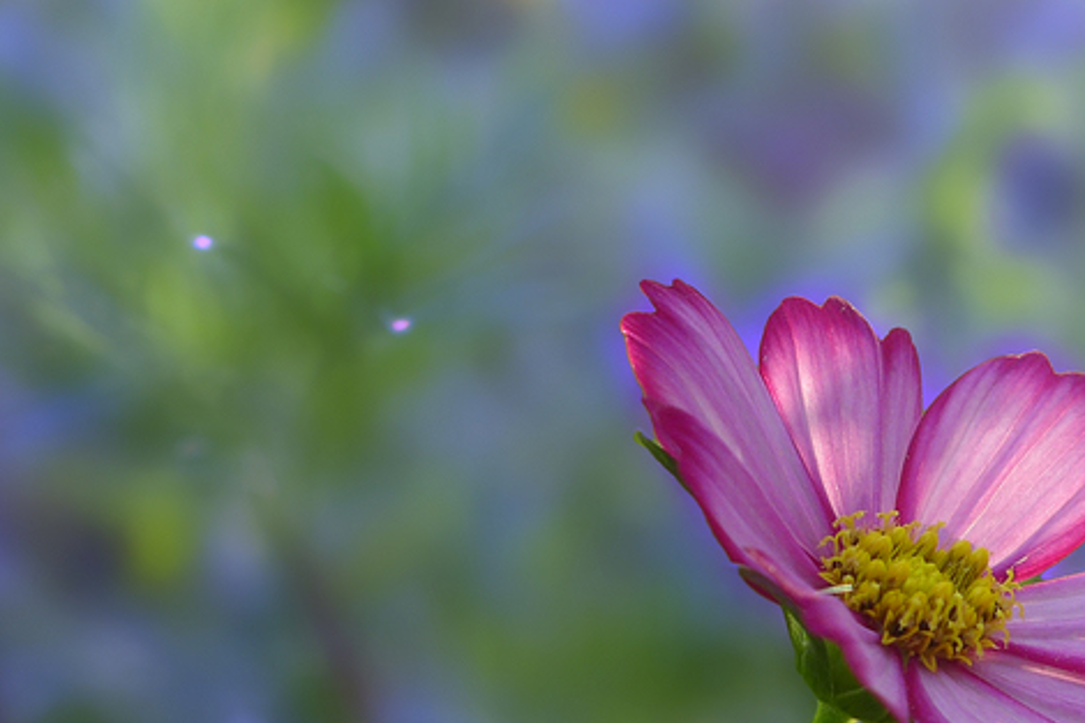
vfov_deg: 11.8
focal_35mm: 115
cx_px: 1150
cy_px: 696
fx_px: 3465
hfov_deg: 17.3
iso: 100
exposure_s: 1/400
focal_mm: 9.8
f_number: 2.8
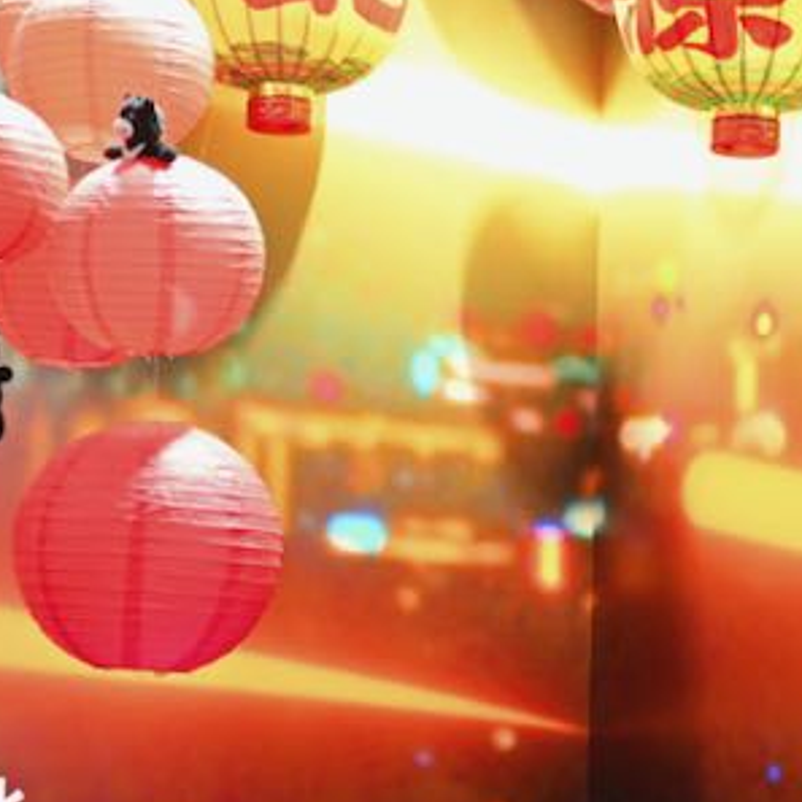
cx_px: 564
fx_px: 3329
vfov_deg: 13.7
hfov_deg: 13.7
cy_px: 486
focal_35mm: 127
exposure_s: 1/125
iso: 1600
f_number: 2.8
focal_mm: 37
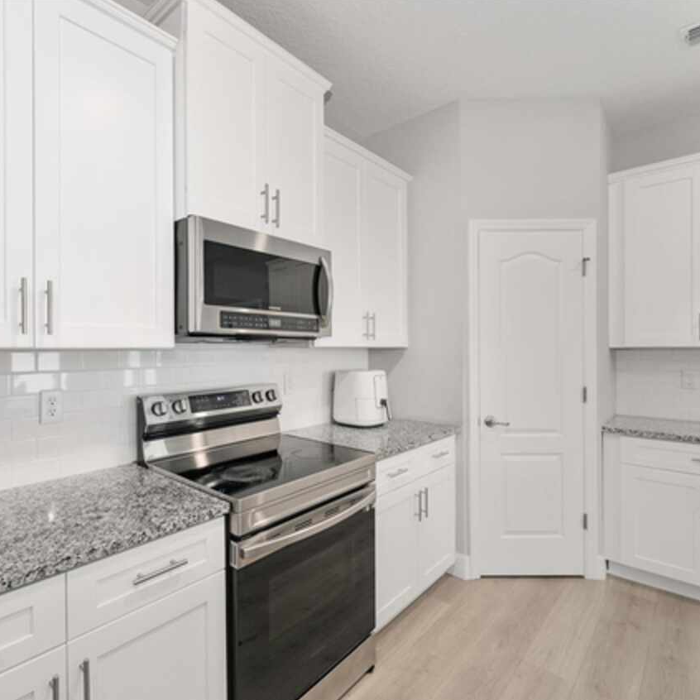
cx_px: 282
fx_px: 412
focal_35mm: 18
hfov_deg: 79.8
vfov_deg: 80.7
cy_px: 350
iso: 320
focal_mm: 14
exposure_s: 1/8
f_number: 7.1
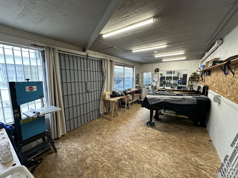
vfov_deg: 85.7
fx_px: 96
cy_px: 89
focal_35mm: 14
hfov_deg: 102.1
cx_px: 119
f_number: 2.2
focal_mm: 2.22
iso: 160
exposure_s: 1/100
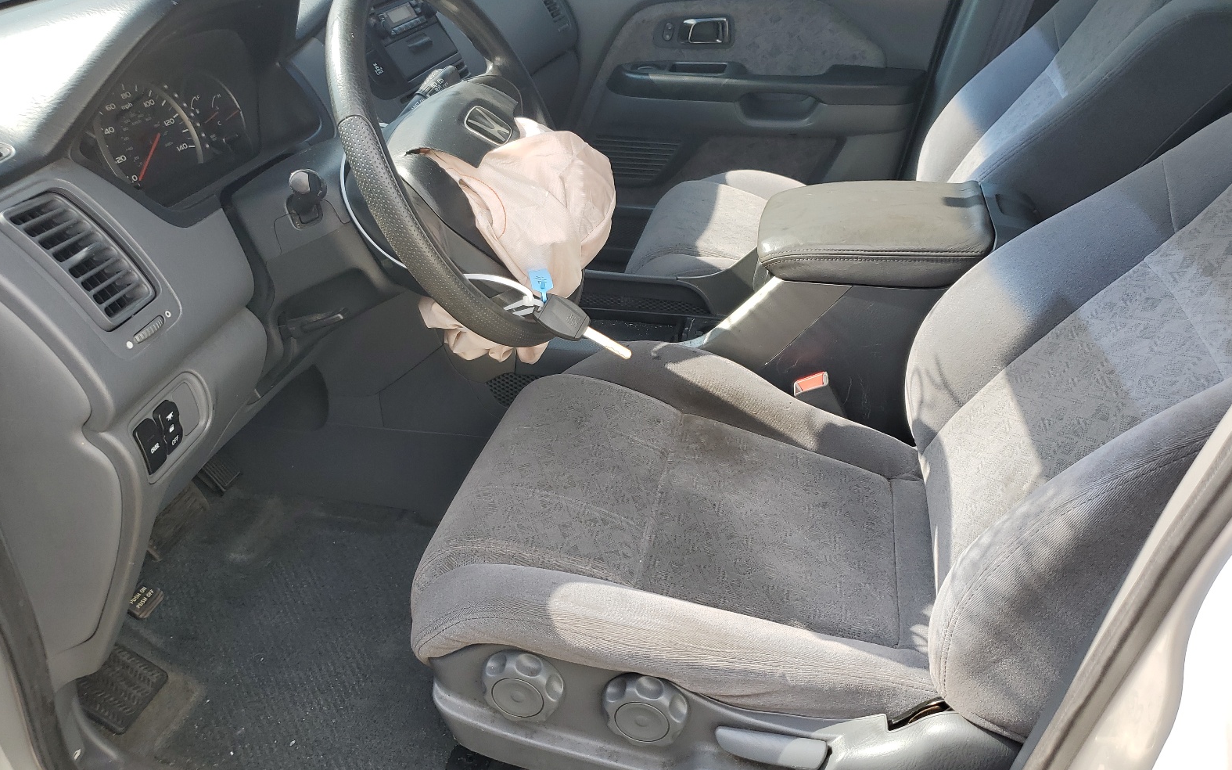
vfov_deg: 44.5
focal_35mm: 28
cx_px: 621
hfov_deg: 66.5
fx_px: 940
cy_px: 394
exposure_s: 1/345
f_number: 1.5
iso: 50
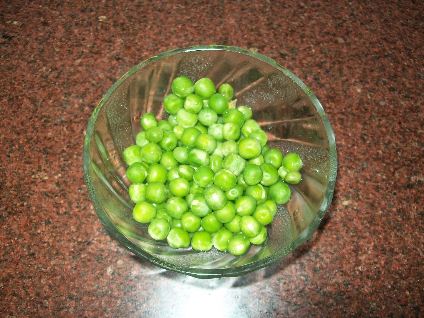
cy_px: 159
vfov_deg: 39.7
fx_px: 441
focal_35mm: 36
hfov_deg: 51.4
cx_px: 212
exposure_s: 1/30
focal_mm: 6
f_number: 2.7
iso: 80
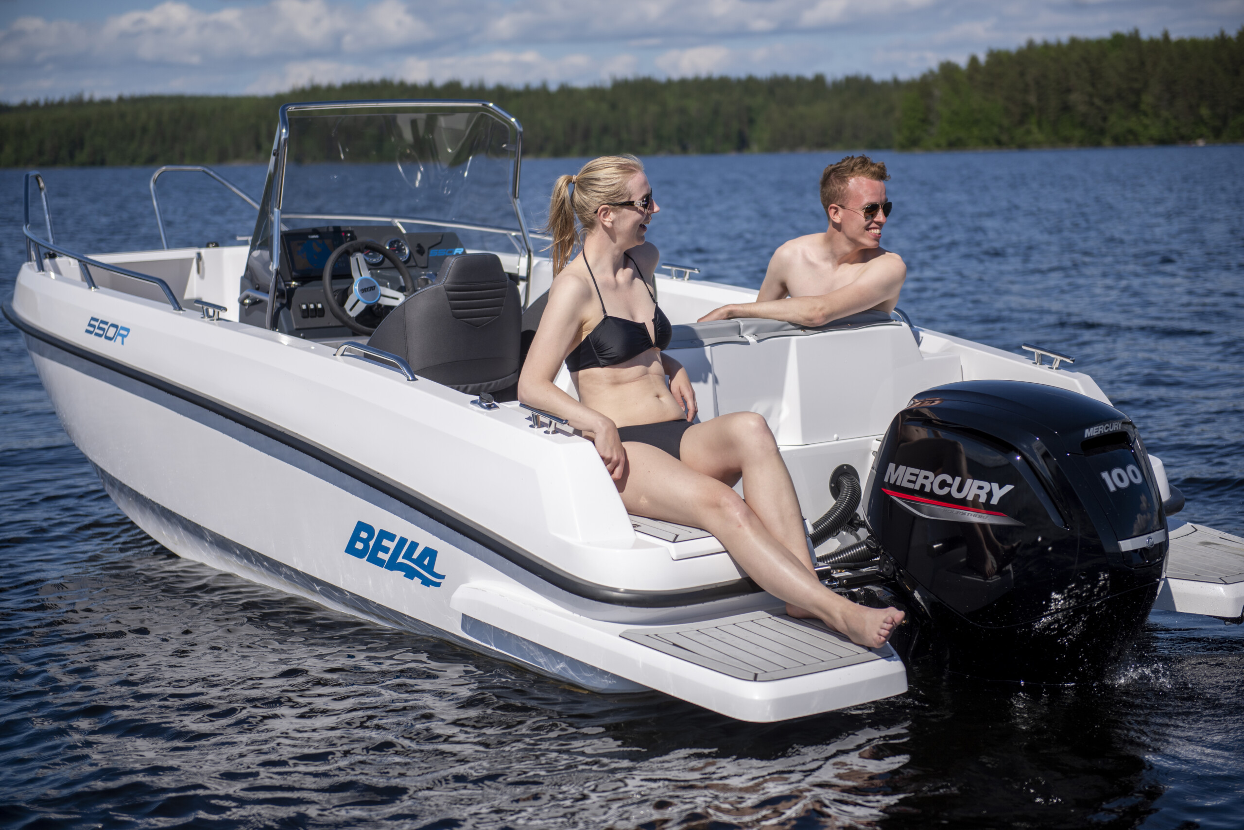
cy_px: 415
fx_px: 2420
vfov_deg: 19.5
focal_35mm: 70
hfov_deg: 28.8
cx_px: 622
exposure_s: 1/5000
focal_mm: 70
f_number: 2.8
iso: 100
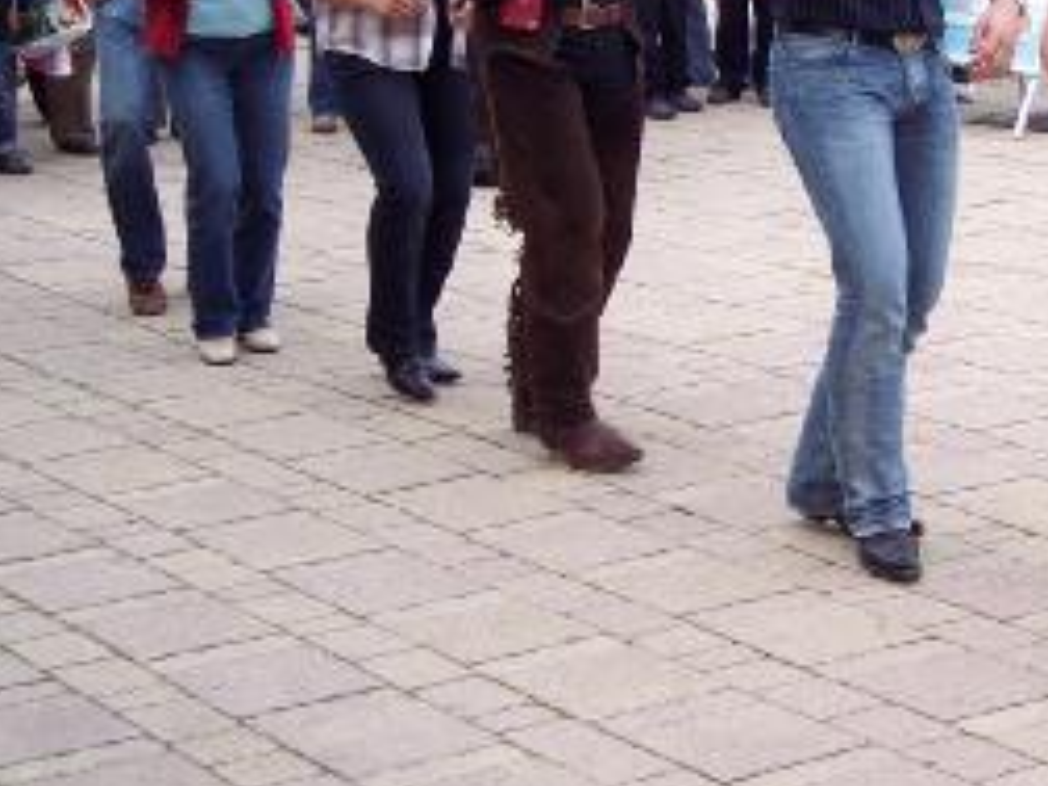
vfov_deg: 14.3
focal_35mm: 103
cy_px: 131
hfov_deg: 18.9
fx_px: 3118
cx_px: 807
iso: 100
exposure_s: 1/180
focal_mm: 10.7
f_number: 4
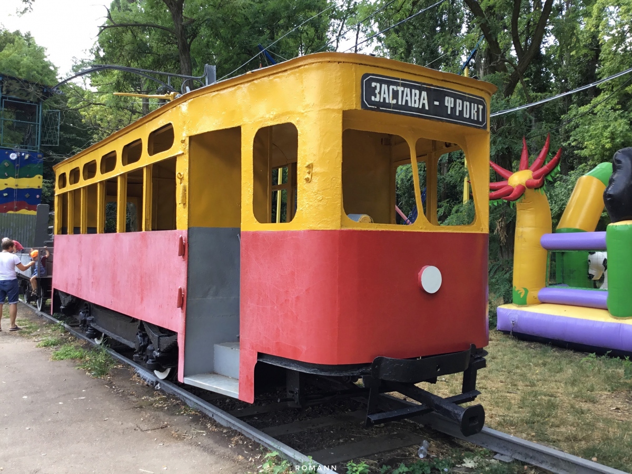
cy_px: 237
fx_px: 566
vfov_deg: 45.4
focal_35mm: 31
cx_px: 316
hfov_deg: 58.4
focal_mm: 3.3
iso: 25
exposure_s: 1/112
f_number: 2.4
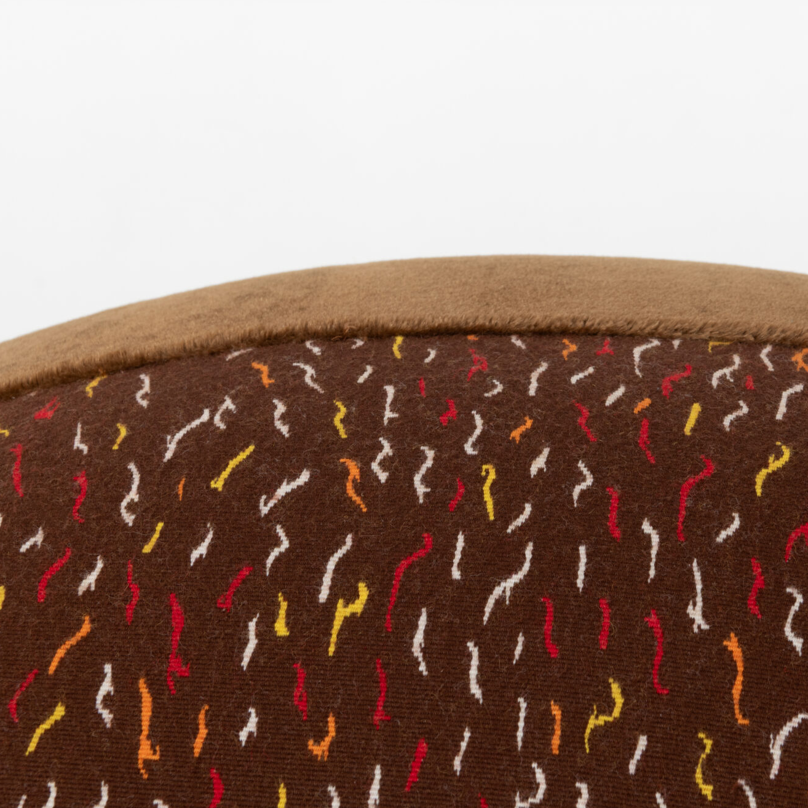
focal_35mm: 48
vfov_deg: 35.3
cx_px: 568
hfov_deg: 34.9
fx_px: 1268
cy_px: 437
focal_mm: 29
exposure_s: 1/60
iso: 160
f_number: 13
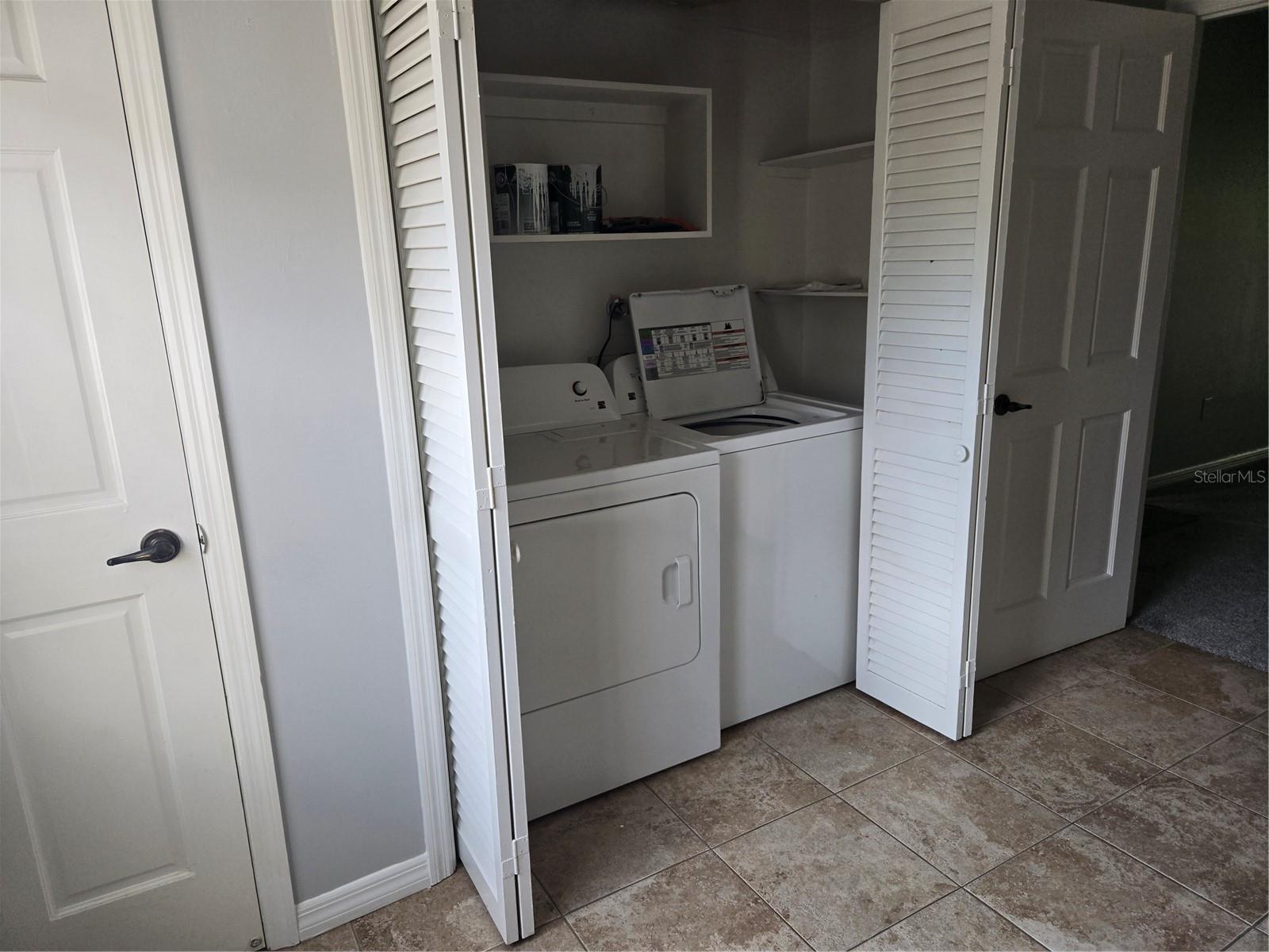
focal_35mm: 23
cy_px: 476
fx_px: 843
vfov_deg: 58.9
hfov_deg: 73.9
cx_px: 634
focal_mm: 5.4
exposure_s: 1/180
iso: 100
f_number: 1.8
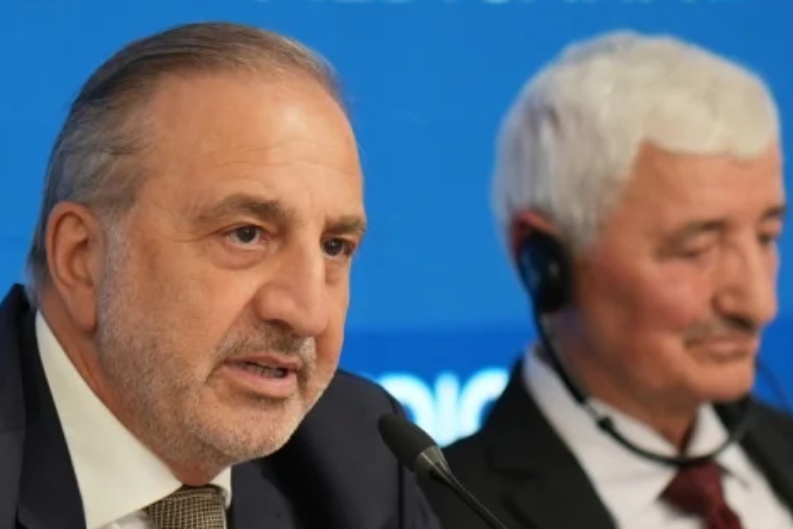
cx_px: 311
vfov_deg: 4.1
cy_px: 443
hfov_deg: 6.2
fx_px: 7379
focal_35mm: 335
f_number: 1.8
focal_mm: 85
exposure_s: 1/200
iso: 400
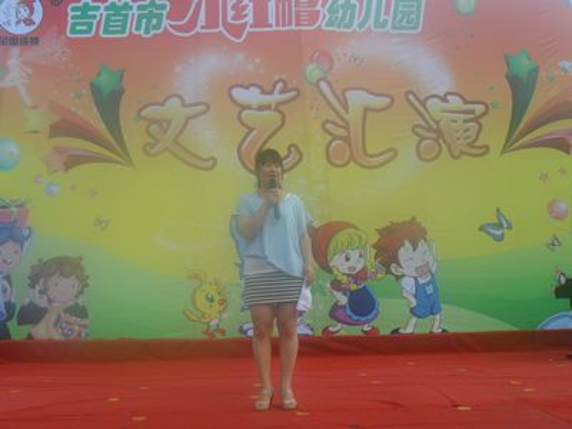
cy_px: 214
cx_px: 286
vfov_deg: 44.2
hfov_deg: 56.8
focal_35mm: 32
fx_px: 529
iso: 80
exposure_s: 1/350
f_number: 3.7
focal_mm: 5.7
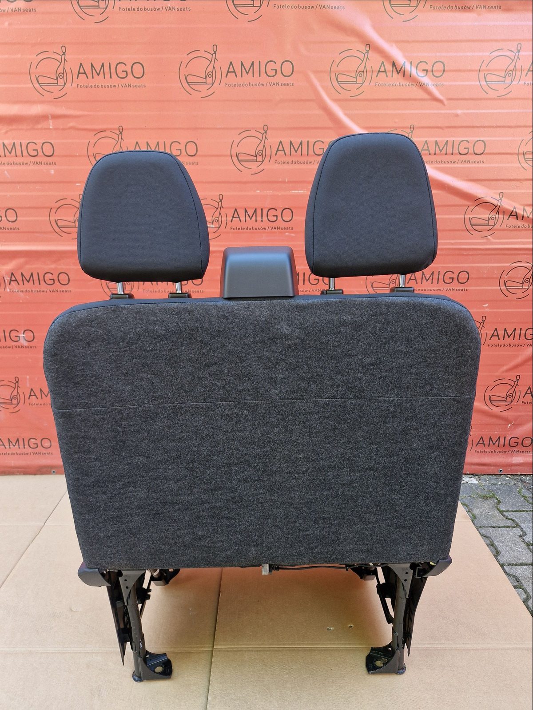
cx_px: 266
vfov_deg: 73.9
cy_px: 355
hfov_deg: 58.9
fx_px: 472
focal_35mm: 23
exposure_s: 1/100
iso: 125
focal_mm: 5.54
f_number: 1.8
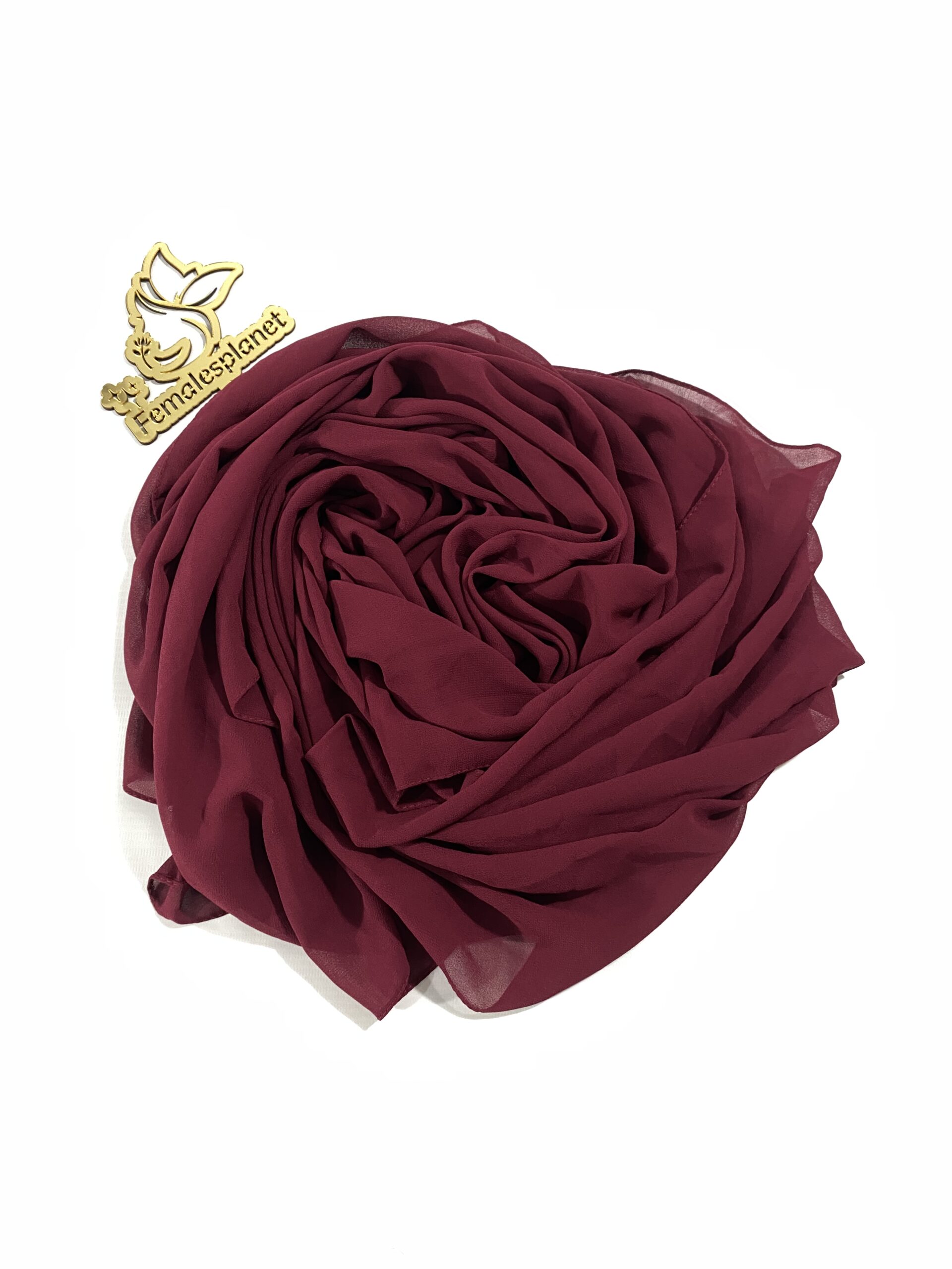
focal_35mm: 26
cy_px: 634
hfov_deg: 53.1
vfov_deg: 67.3
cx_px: 476
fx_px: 953
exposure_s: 1/40
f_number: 1.8
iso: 640
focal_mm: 4.25
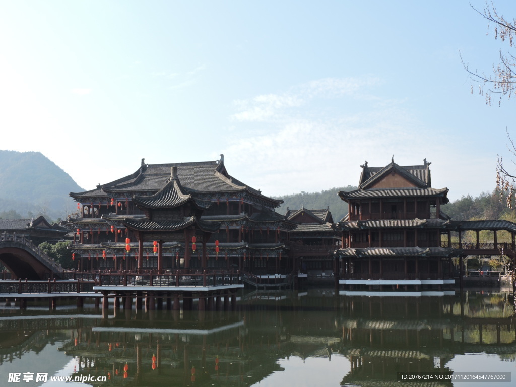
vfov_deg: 30.9
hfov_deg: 40.4
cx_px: 258
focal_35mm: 47
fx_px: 701
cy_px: 194
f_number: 3.5
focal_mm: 8.4
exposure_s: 1/640
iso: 100
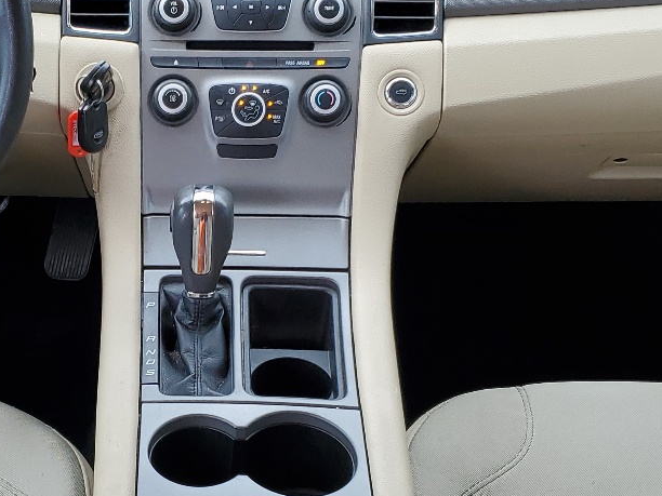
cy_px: 374
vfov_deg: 21.4
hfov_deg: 28.0
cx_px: 129
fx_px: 1300
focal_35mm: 68
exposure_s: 1/244
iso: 50
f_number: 1.5
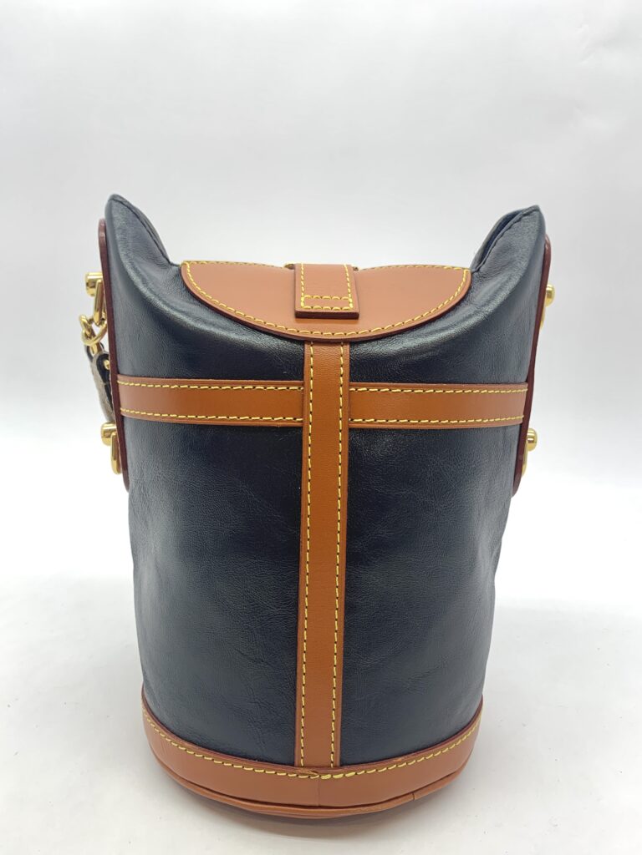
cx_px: 321
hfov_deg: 53.1
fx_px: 643
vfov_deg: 67.3
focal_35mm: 26
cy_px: 428
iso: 25
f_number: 1.8
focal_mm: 4.25
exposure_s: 1/100
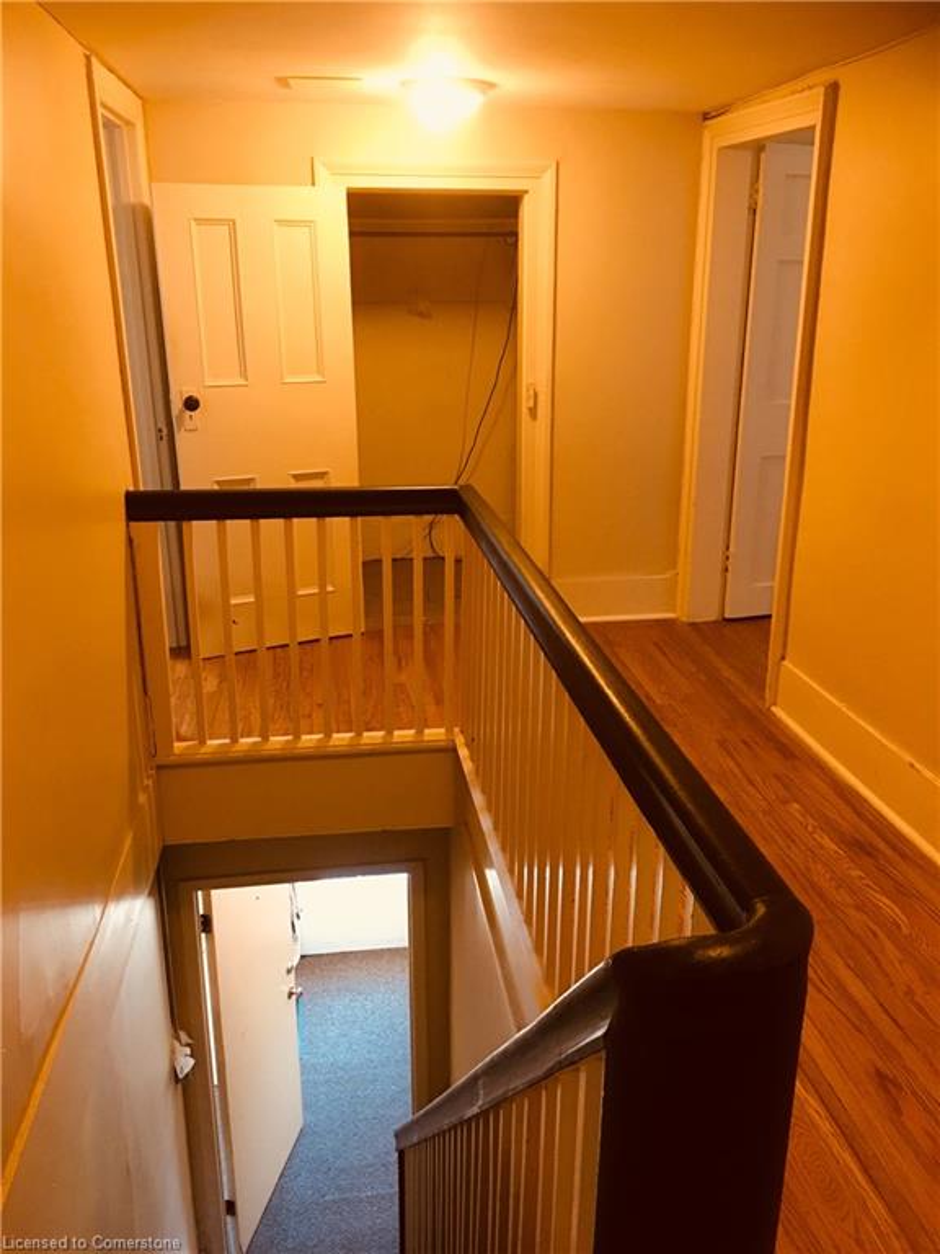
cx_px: 470
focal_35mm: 29
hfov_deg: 48.2
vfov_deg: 61.7
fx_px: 1050
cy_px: 627
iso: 80
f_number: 2.2
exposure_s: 1/10
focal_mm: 4.15
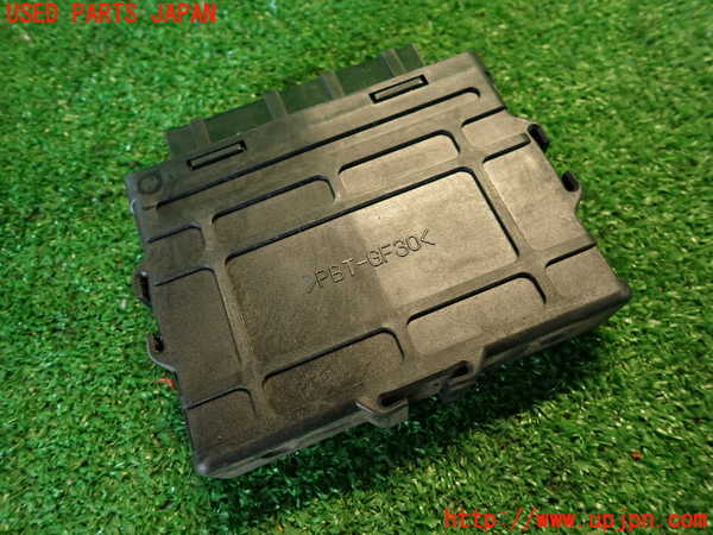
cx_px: 356
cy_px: 268
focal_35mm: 25
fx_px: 515
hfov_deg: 69.4
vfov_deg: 54.9
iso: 250
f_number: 2
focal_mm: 4.5
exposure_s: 1/30
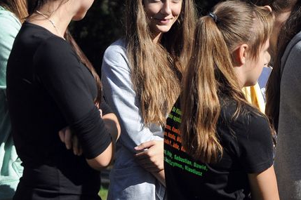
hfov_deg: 6.6
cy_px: 64
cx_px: 173
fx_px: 2606
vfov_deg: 4.4
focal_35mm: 312
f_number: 8
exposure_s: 1/1000
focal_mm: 105
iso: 400
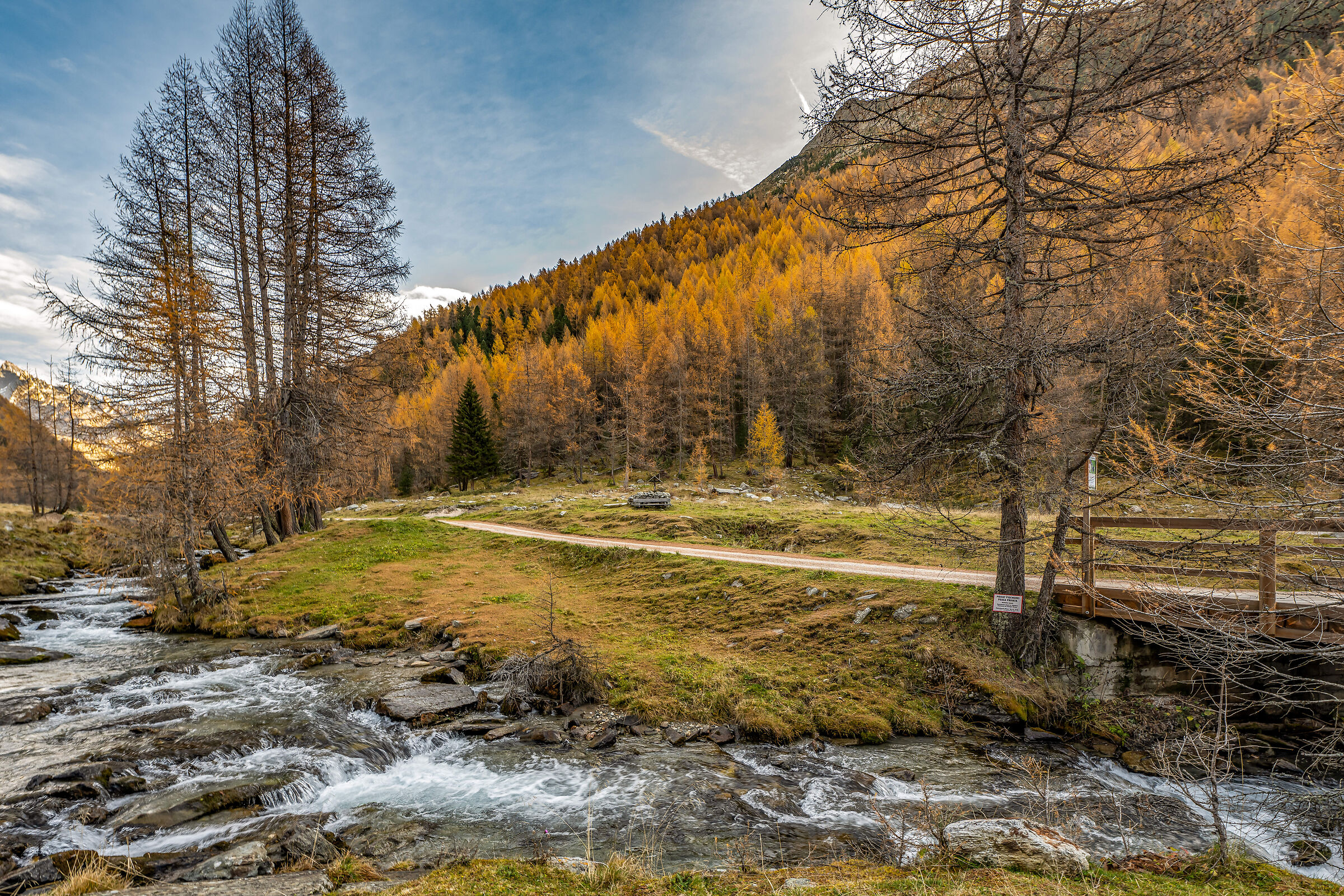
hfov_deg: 104.3
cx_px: 672
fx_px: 523
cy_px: 448
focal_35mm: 14
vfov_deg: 81.2
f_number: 8
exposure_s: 1/40
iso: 100
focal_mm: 14
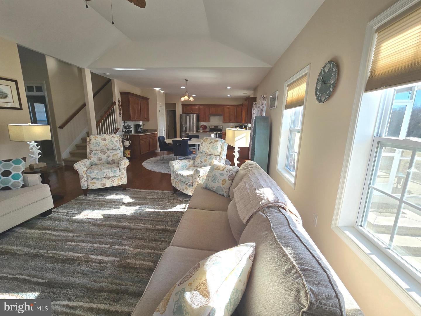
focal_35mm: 13
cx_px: 210
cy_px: 158
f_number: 2.2
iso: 50
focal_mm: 2.2
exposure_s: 1/329
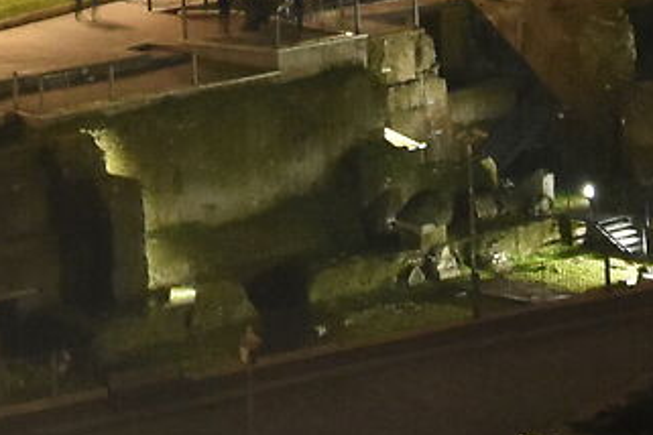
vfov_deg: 5.9
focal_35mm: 224
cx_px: -315
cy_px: -661
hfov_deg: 9.0
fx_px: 4063
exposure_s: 1/1.6
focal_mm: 20
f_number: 5.6
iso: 1600
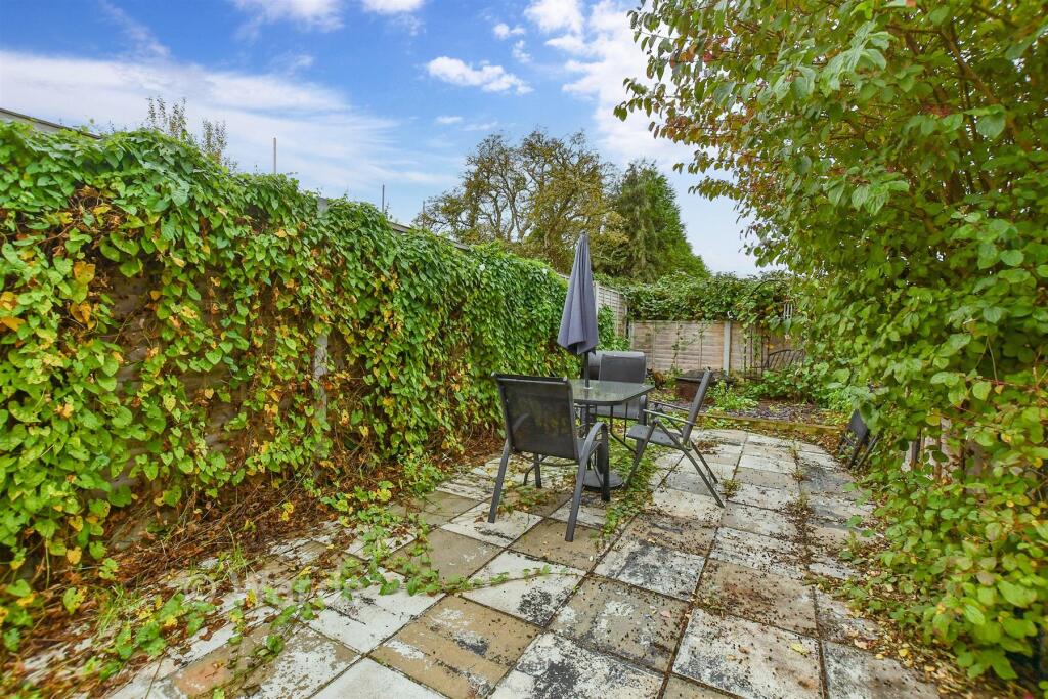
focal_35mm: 15
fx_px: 437
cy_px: 350
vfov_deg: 77.3
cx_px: 524
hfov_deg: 100.4
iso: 320
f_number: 8
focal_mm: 10
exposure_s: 1/320
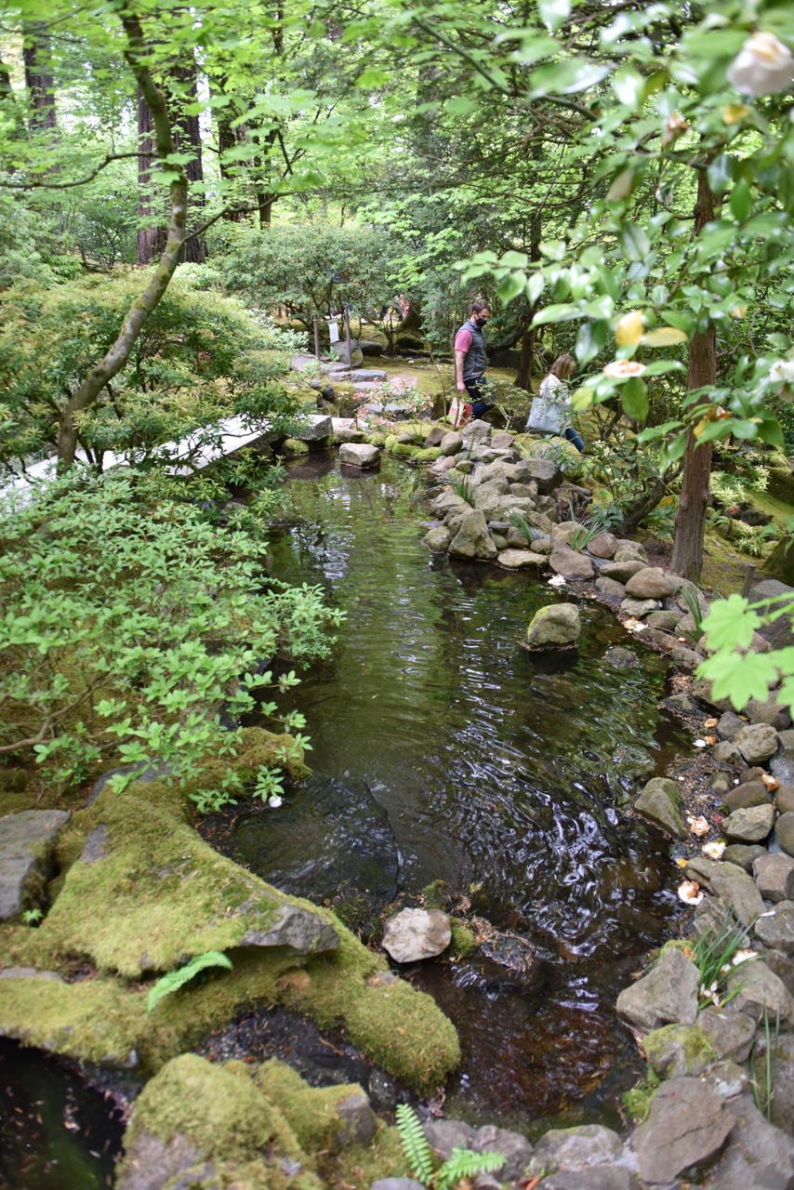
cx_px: 397
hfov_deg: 46.4
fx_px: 926
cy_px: 595
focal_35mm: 28
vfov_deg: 65.5
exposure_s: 1/60
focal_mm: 28
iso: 900
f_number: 3.5
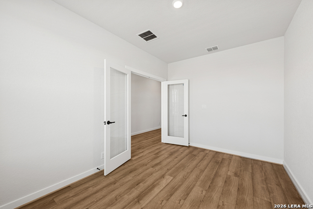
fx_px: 122
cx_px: 156
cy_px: 104
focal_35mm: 14
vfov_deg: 81.2
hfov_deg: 104.2
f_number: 8
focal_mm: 14
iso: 100
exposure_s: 1/13
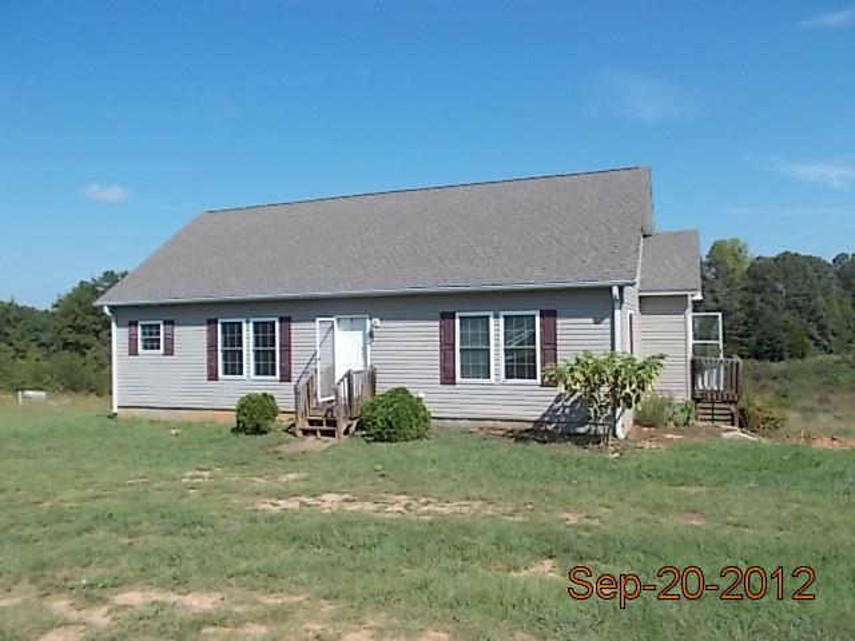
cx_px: 428
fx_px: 642
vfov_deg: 53.1
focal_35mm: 26
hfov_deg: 67.3
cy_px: 320
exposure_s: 1/800
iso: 80
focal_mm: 4.6
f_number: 3.2
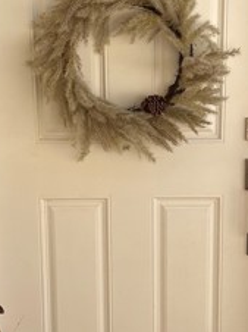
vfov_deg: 28.6
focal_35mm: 68
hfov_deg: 21.5
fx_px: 651
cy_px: 162
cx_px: 151
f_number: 1.78
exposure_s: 1/1812
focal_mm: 6.86
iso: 80
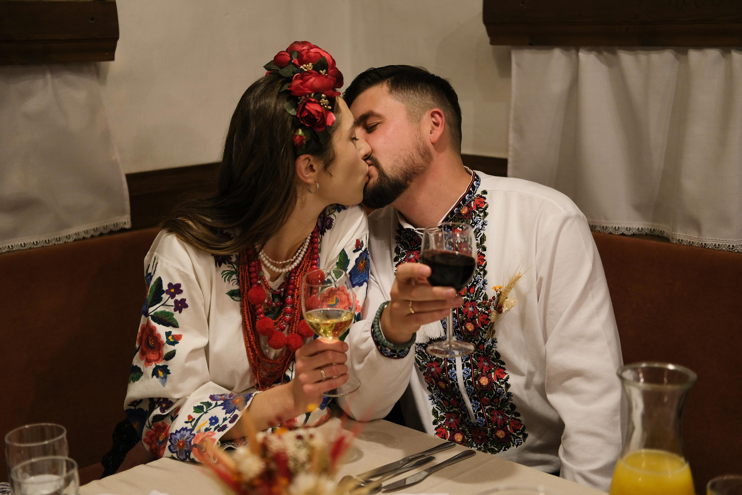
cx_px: 371
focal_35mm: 53
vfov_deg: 25.5
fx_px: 1092
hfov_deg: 37.5
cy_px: 248
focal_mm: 35
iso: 640
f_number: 2
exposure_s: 1/50
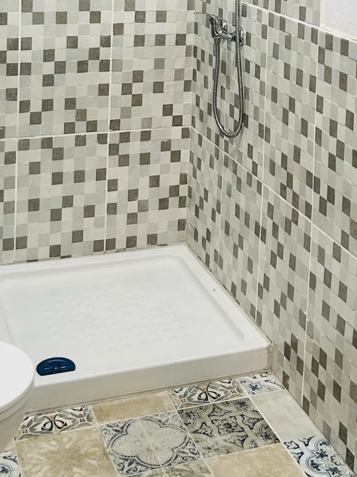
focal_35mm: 63
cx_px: 229
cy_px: -22
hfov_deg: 23.2
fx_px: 867
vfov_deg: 28.5
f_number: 1.5
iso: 100
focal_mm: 5.7
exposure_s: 1/50
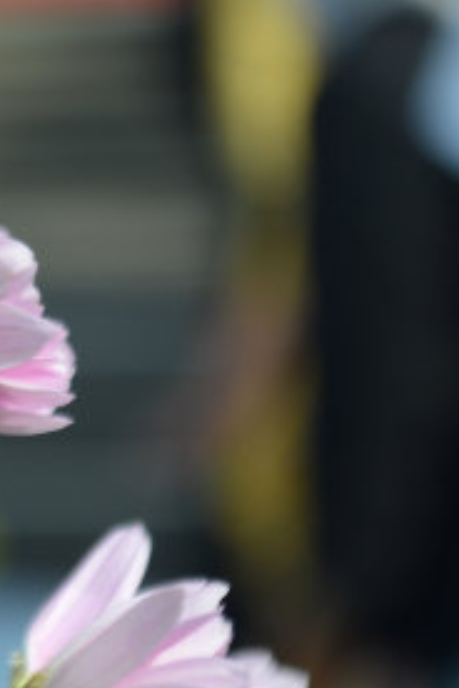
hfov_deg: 7.5
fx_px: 3502
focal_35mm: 183
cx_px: 197
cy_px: 234
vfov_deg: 11.2
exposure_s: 1/320
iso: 100
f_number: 5.6
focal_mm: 55
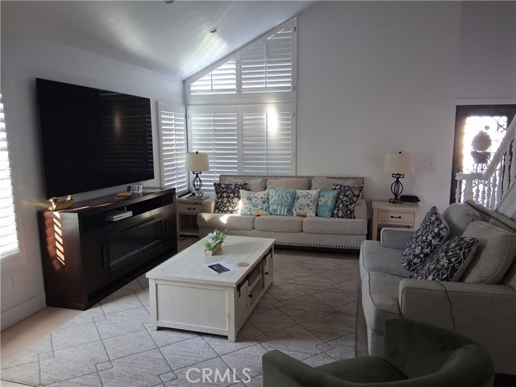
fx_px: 388
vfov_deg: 53.1
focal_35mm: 26
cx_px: 258
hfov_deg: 67.3
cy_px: 194
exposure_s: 1/50
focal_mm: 3.98
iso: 320
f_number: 1.8
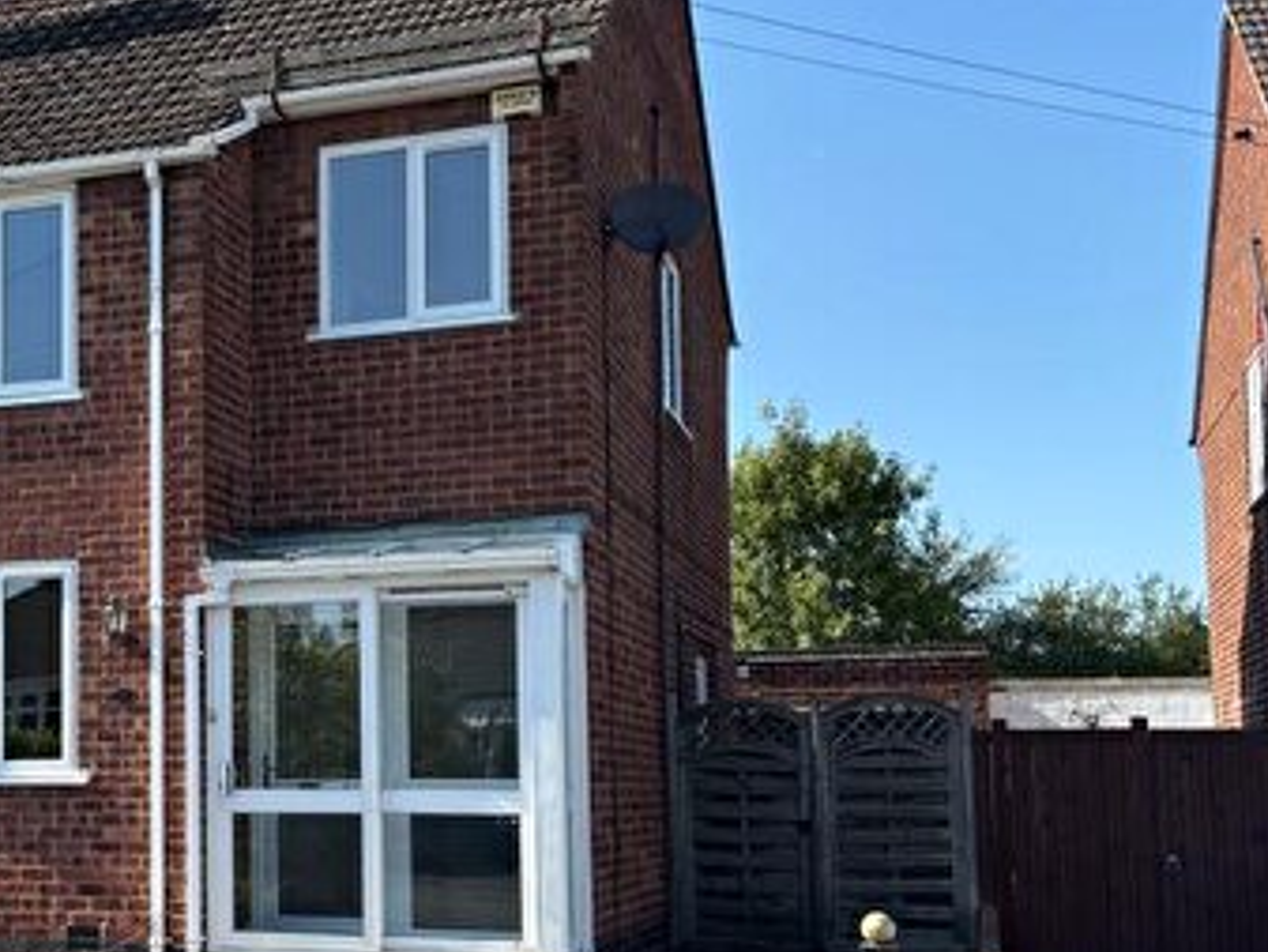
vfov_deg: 26.9
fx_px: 1979
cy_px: 604
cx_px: 124
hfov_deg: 33.6
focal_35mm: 54
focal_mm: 5.96
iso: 50
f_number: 1.6
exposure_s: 1/1812
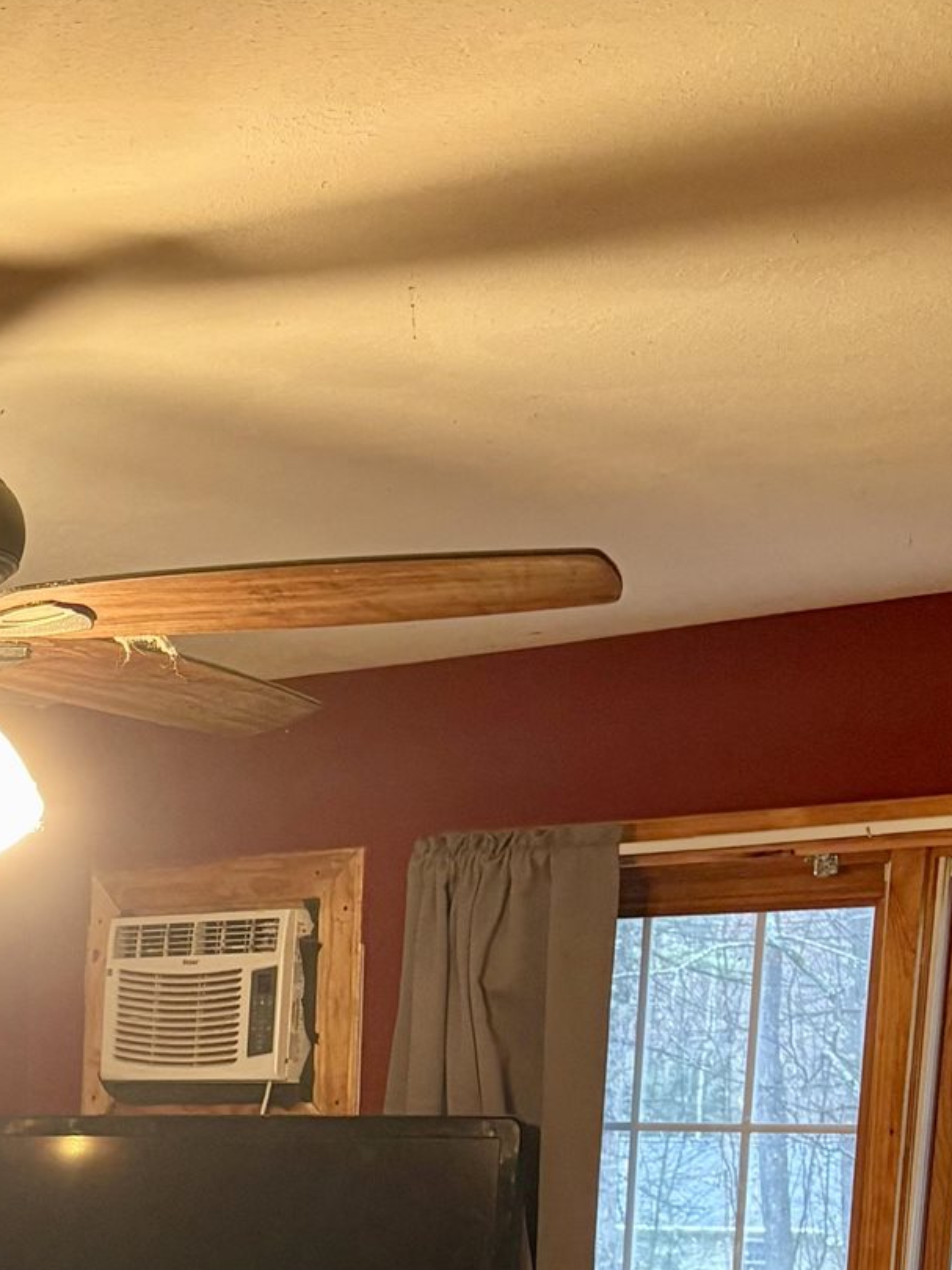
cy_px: 1560
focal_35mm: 74
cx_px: -342
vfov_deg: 23.8
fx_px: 2715
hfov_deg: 18.3
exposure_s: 1/60
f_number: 1.6
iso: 160
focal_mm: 5.96
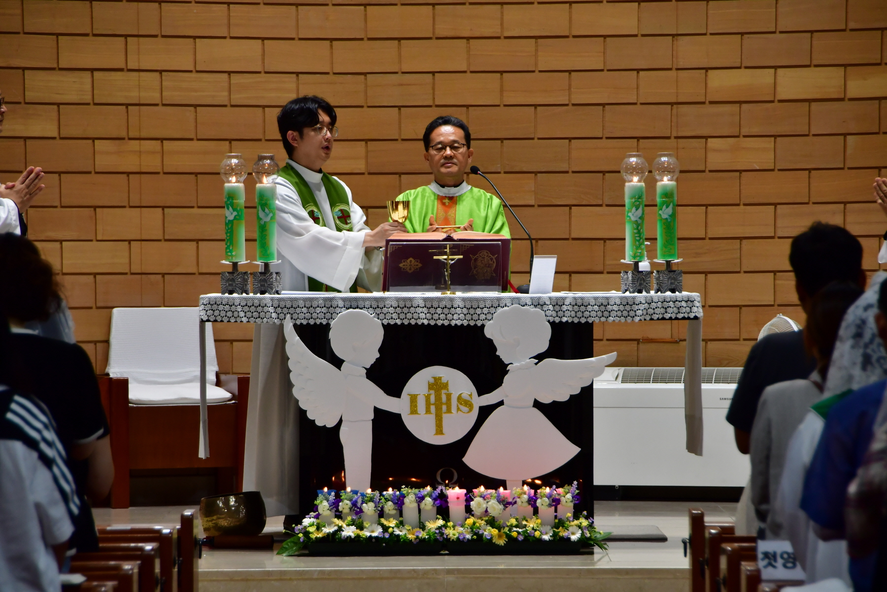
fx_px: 5174
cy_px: 296
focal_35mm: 210
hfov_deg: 9.8
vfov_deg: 6.5
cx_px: 444
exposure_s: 1/125
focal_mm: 140
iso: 640
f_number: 6
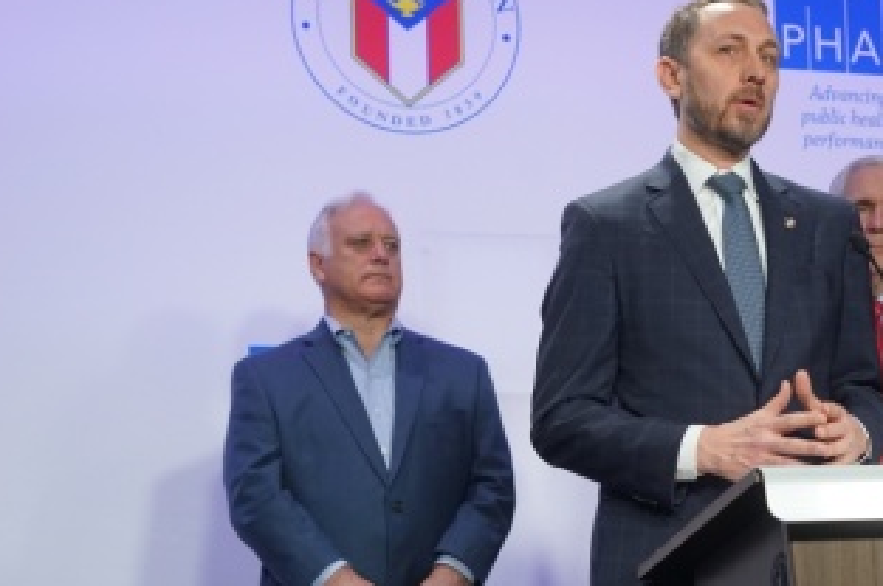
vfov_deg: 16.4
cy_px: 313
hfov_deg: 24.1
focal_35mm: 83
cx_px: 719
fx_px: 2034
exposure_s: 1/160
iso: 1000
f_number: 4
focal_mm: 50
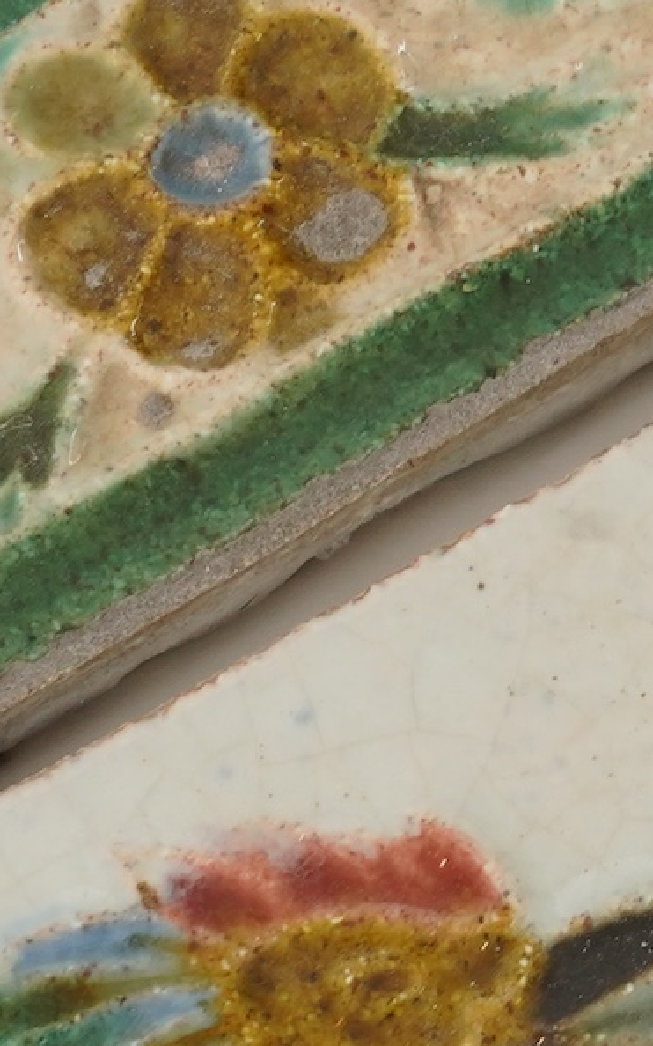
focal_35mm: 494
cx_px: 1270
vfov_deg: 4.3
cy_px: 96
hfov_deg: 2.6
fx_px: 14073
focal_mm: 105
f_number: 13
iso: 1250
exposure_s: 1/125
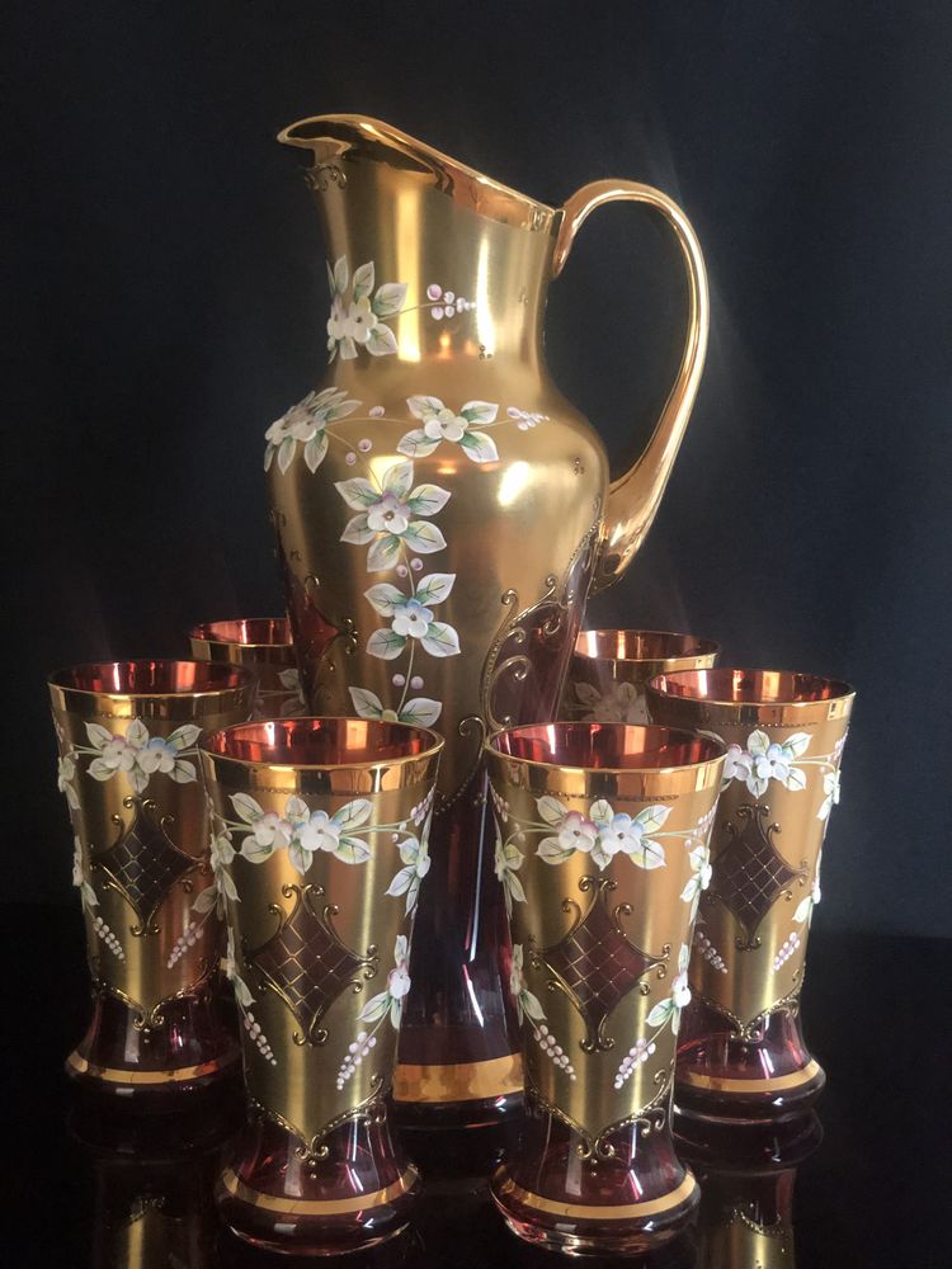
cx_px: 476
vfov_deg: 36.8
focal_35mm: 52
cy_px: 634
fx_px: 1907
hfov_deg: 28.0
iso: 200
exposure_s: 1/8
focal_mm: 6
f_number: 2.4
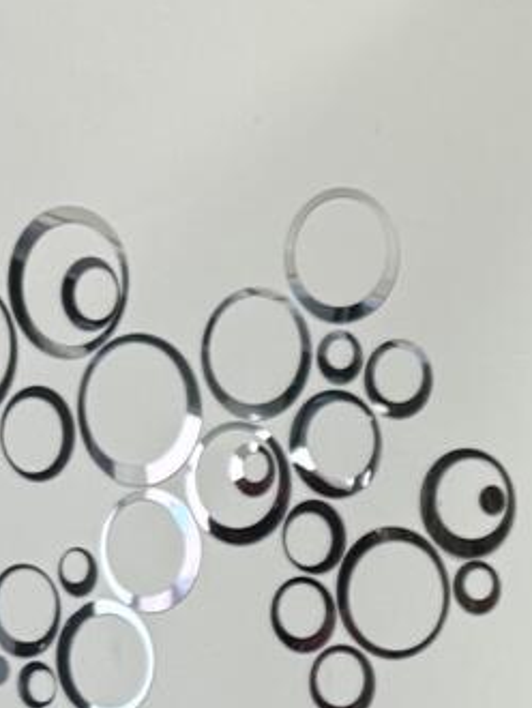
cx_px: 1050
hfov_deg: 12.1
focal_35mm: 109
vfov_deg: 16.9
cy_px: 948
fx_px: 2231
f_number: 1.78
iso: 100
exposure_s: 1/100
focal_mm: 6.76
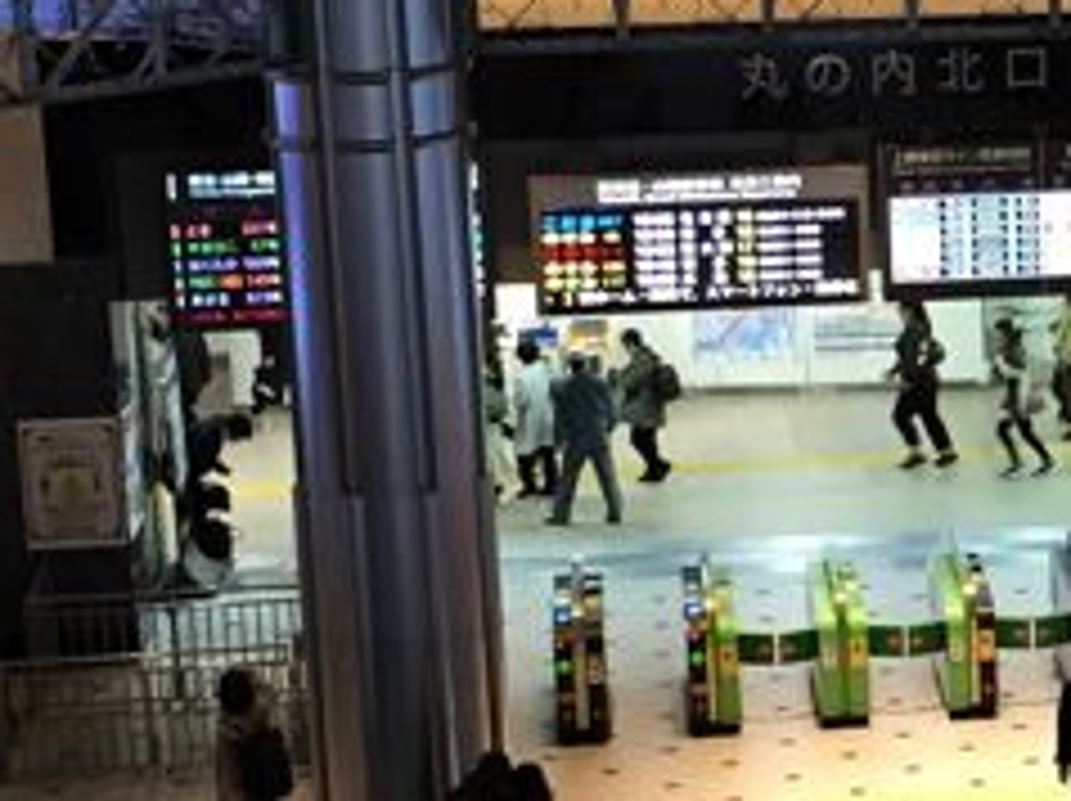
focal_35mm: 125
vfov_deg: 11.8
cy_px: 446
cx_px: 1390
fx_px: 3864
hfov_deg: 15.1
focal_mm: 4.15
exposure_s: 1/30
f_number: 2.2
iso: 100
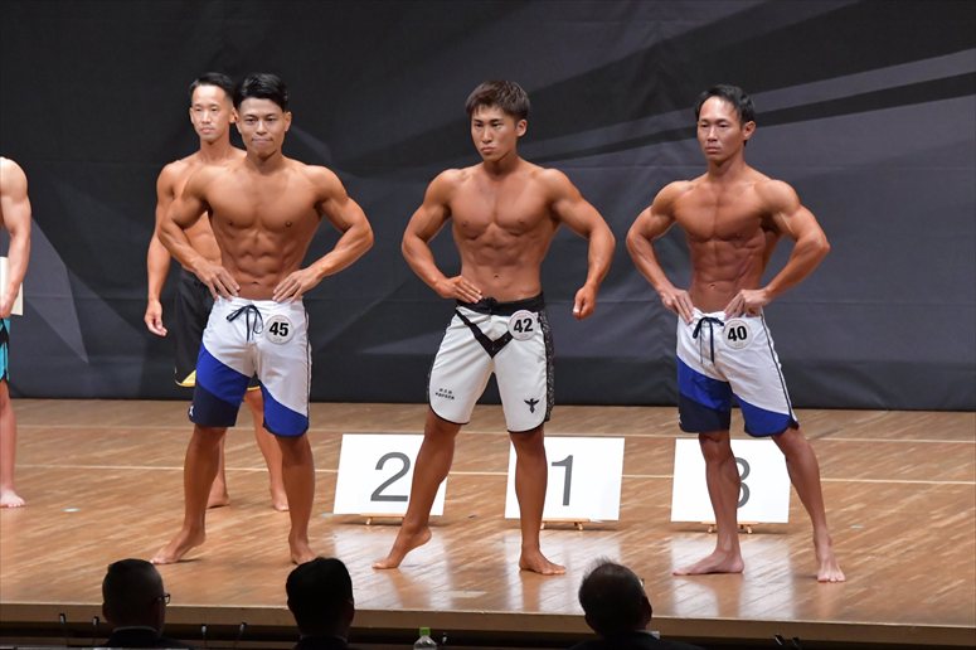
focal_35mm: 240
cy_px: 325
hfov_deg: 8.6
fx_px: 6504
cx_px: 488
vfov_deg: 5.7
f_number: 5.6
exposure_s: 1/400
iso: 8000
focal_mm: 160
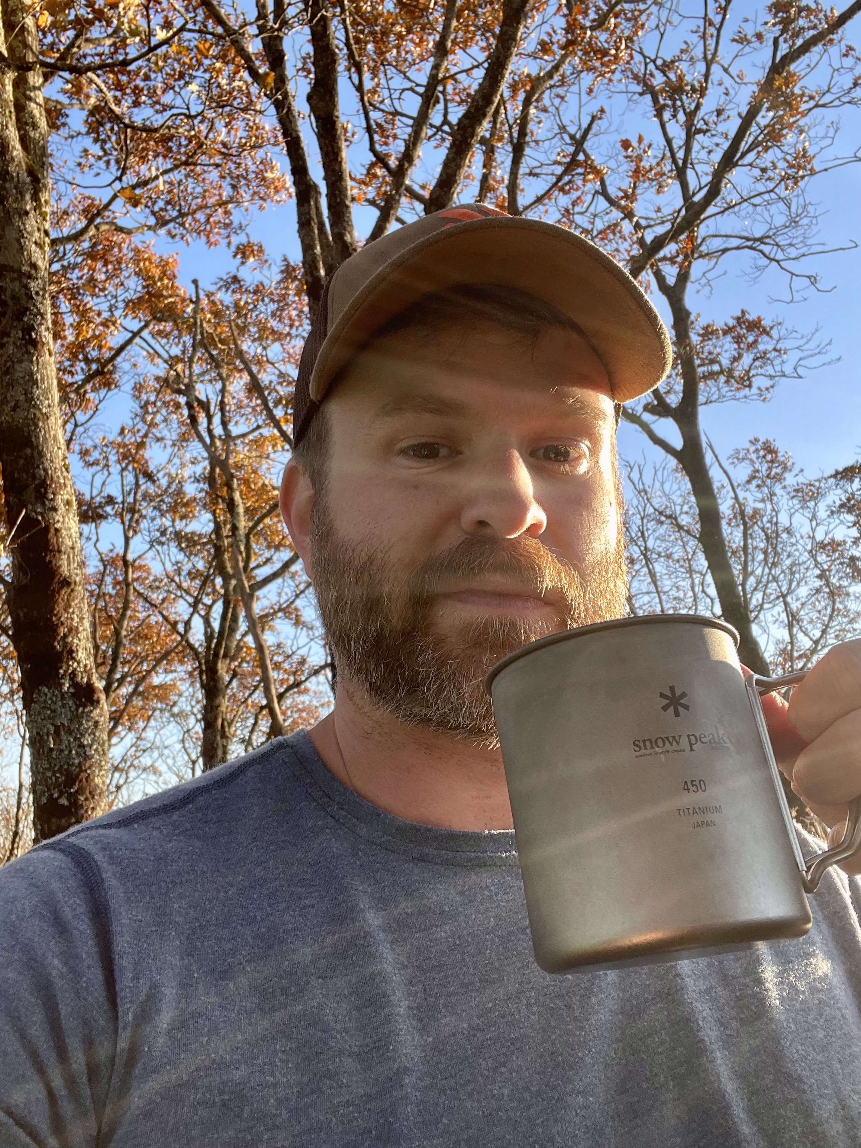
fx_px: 995
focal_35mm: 30
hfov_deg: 46.8
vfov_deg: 60.0
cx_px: 430
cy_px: 574
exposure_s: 1/121
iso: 25
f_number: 2.2
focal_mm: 2.71
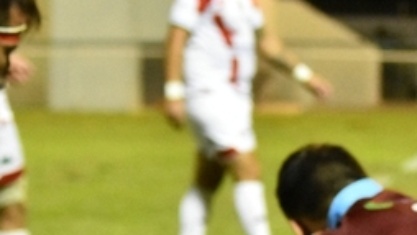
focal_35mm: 395
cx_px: 307
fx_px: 4369
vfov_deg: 3.1
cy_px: 266
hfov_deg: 5.5
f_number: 4.5
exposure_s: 1/500
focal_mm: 80
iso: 6400
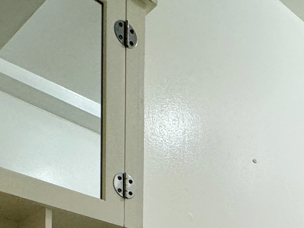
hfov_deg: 30.8
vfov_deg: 19.4
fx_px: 501
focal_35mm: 57
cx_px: 319
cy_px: 408
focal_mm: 2.22
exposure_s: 1/120
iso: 250
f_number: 2.2
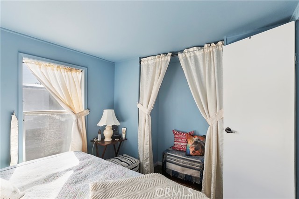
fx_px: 125
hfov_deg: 100.4
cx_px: 150
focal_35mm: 15
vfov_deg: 77.4
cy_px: 100
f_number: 10
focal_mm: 10
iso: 400
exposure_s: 1/30
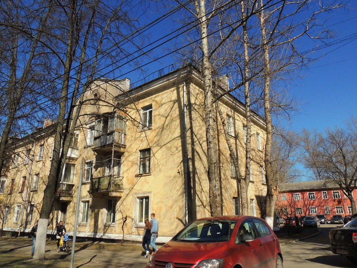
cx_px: 178
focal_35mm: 24
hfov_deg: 71.6
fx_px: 247
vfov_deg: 56.8
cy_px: 134
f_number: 6.6
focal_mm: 4.3
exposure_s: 1/1250
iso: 400
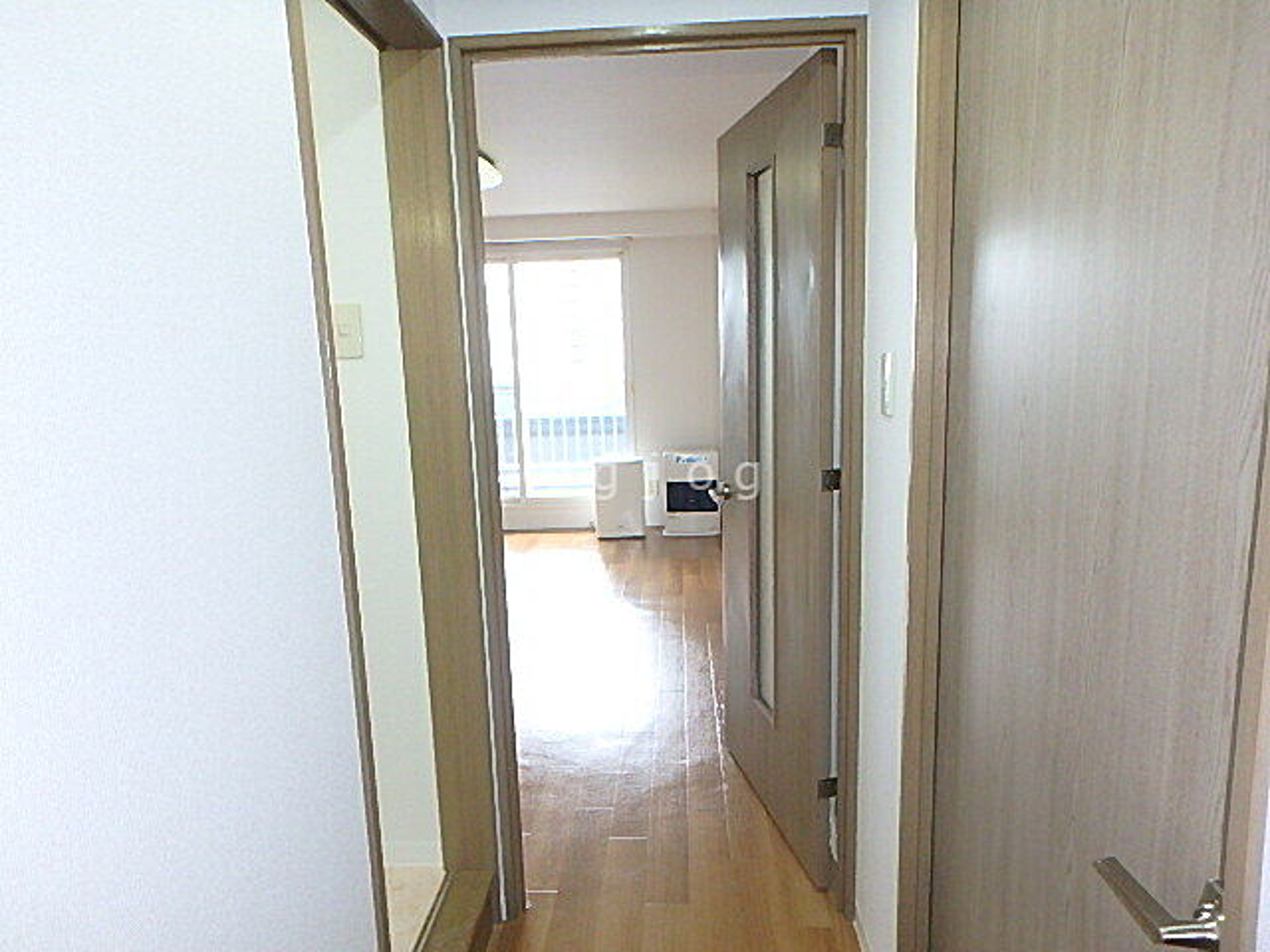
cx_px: 635
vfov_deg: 63.4
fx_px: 770
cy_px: 476
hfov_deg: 79.0
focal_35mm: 21
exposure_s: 1/30
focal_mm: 3.7
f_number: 3.5
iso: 400
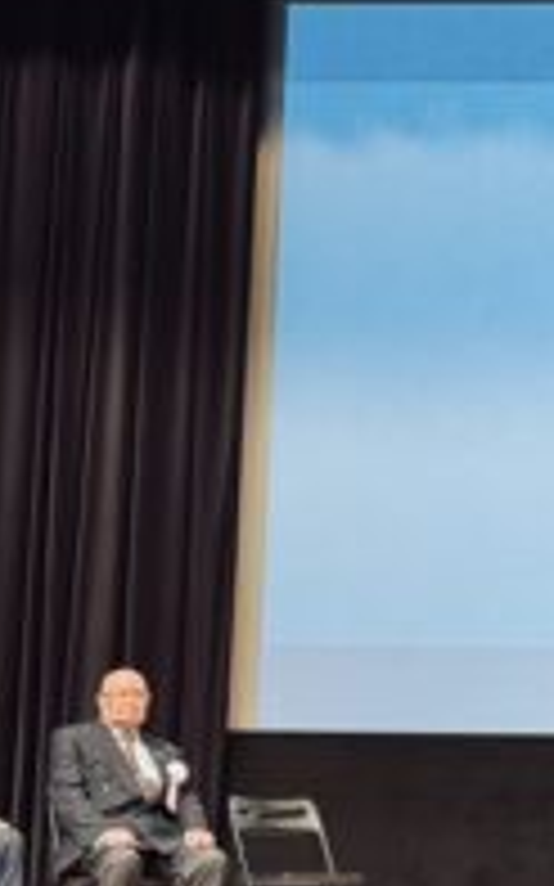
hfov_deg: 12.6
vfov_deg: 20.9
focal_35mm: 99
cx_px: 788
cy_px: 585
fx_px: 2393
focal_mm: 6.76
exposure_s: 1/60
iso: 320
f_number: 1.78
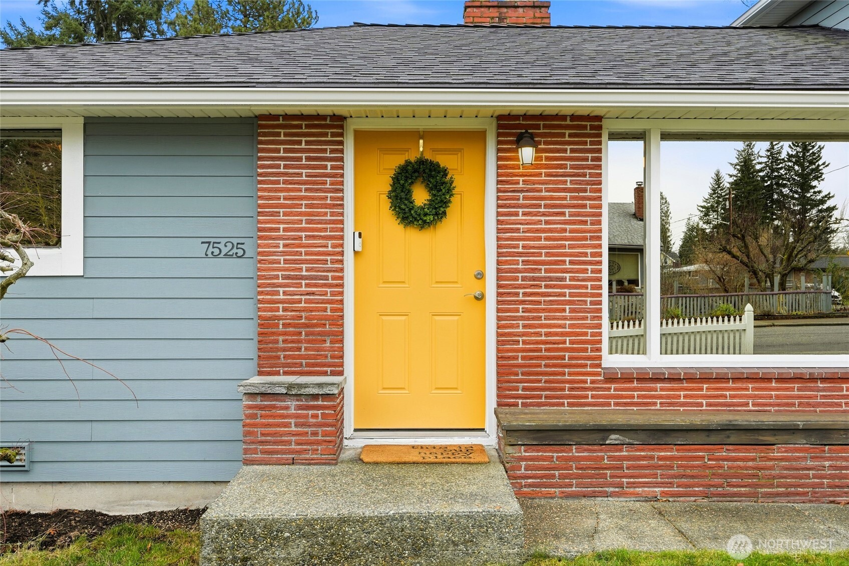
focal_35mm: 35
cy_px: 283
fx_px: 825
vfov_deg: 37.8
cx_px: 424
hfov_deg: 54.4
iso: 400
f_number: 9
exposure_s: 1/1250
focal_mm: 35
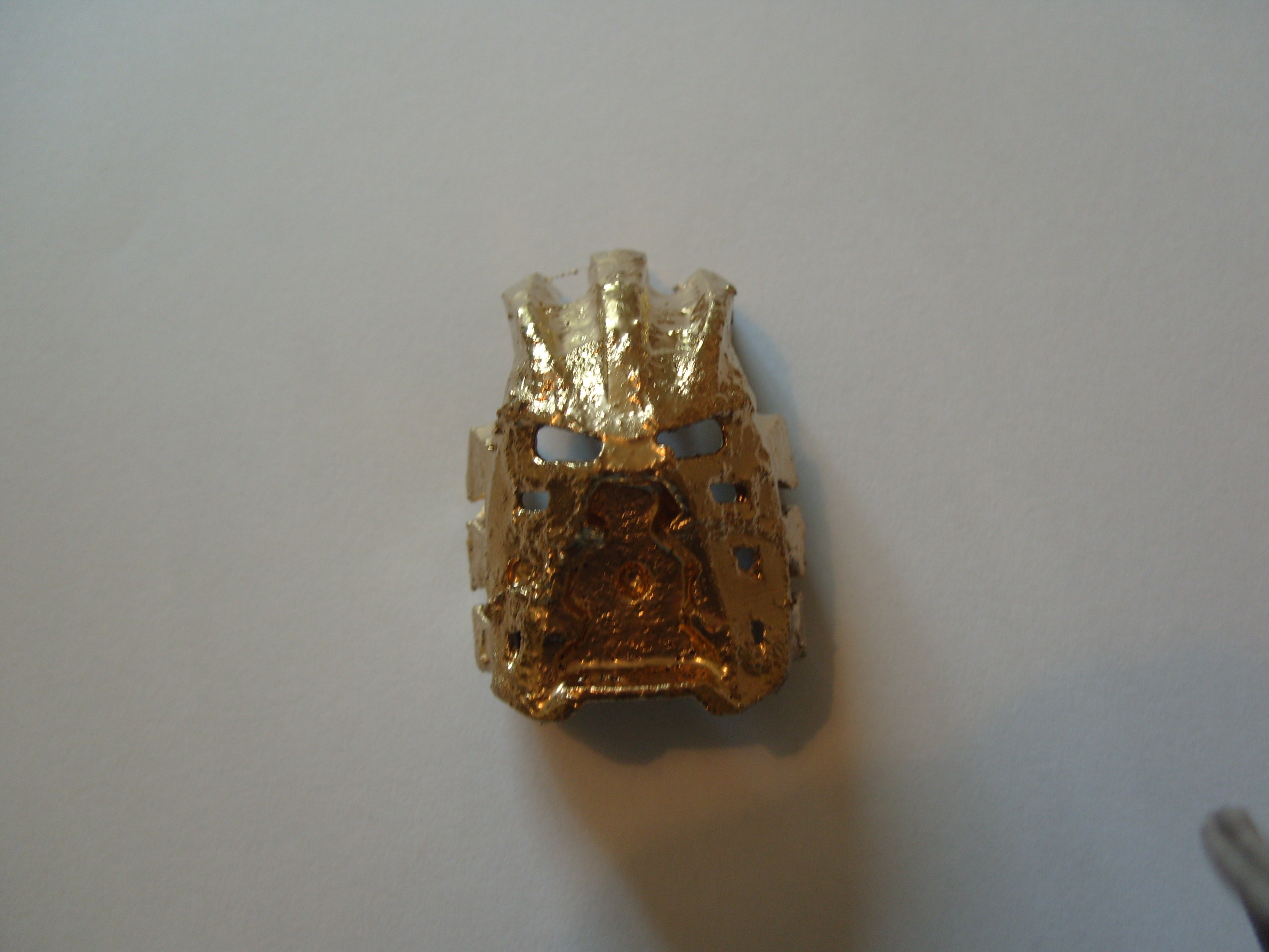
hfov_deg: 52.6
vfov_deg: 40.7
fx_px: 1283
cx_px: 634
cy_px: 476
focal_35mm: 35
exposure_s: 1/45
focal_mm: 7.8
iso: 100
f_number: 2.8
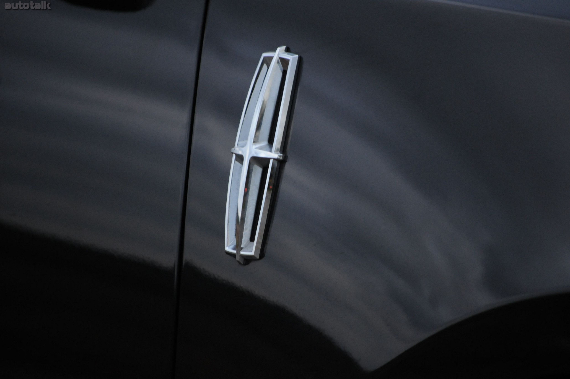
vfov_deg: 5.1
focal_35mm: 270
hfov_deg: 7.6
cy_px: 190
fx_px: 4270
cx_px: 285
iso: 1000
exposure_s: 1/200
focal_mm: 180
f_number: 5.6
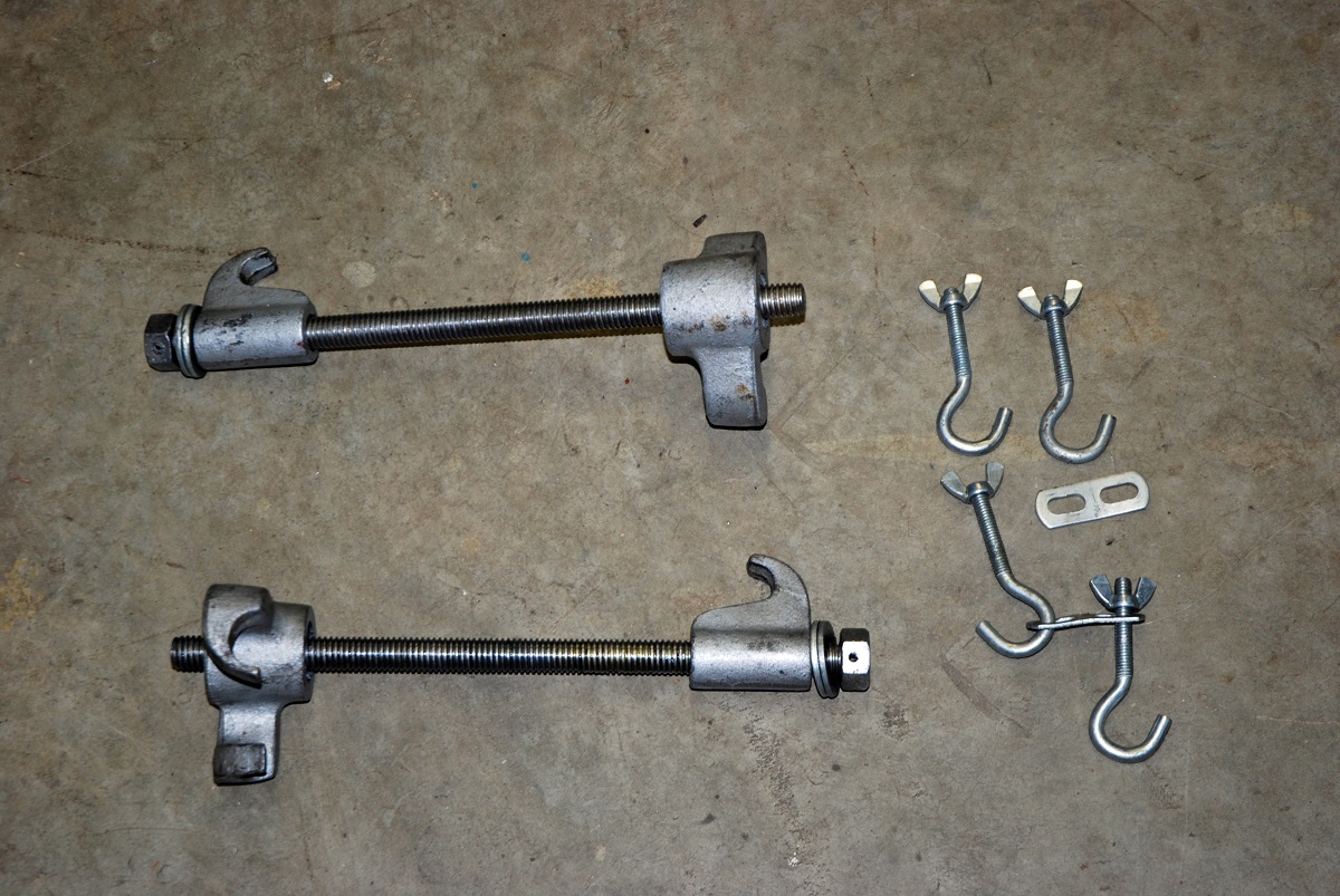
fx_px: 2795
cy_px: 448
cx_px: 670
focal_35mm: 75
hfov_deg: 27.0
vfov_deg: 18.2
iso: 200
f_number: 4.5
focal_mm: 50
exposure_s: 1/60
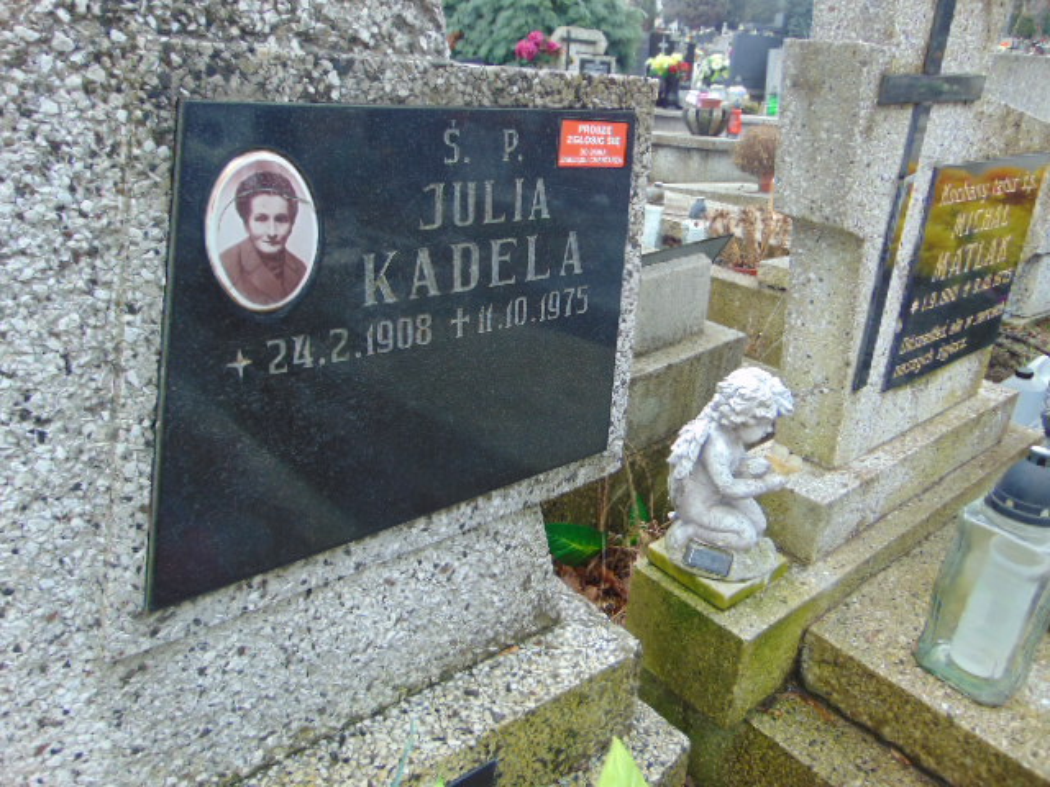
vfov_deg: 54.9
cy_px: 394
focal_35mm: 25
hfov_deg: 69.4
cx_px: 525
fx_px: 758
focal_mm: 4.5
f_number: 3
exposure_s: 1/125
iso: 80
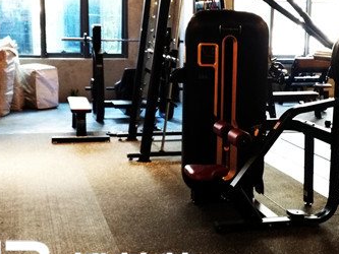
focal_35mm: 63
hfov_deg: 30.6
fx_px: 617
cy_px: 125
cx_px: 217
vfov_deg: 23.3
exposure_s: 1/20
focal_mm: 4.12
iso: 636
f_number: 2
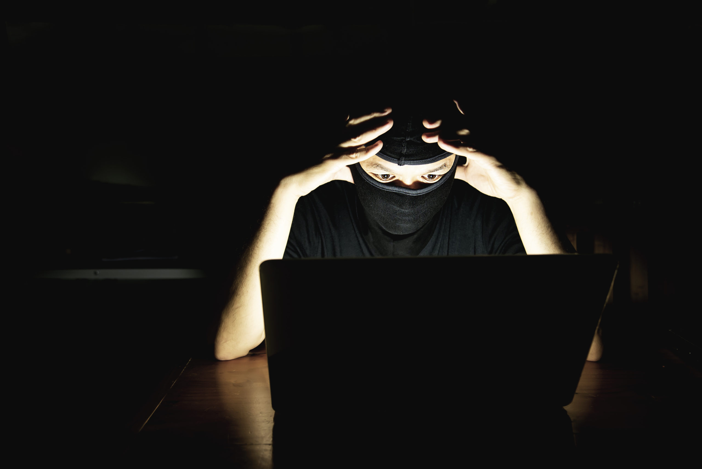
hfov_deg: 50.7
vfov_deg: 35.1
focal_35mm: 38
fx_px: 741
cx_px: 351
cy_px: 234
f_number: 4
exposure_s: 1/2
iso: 500
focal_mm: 38
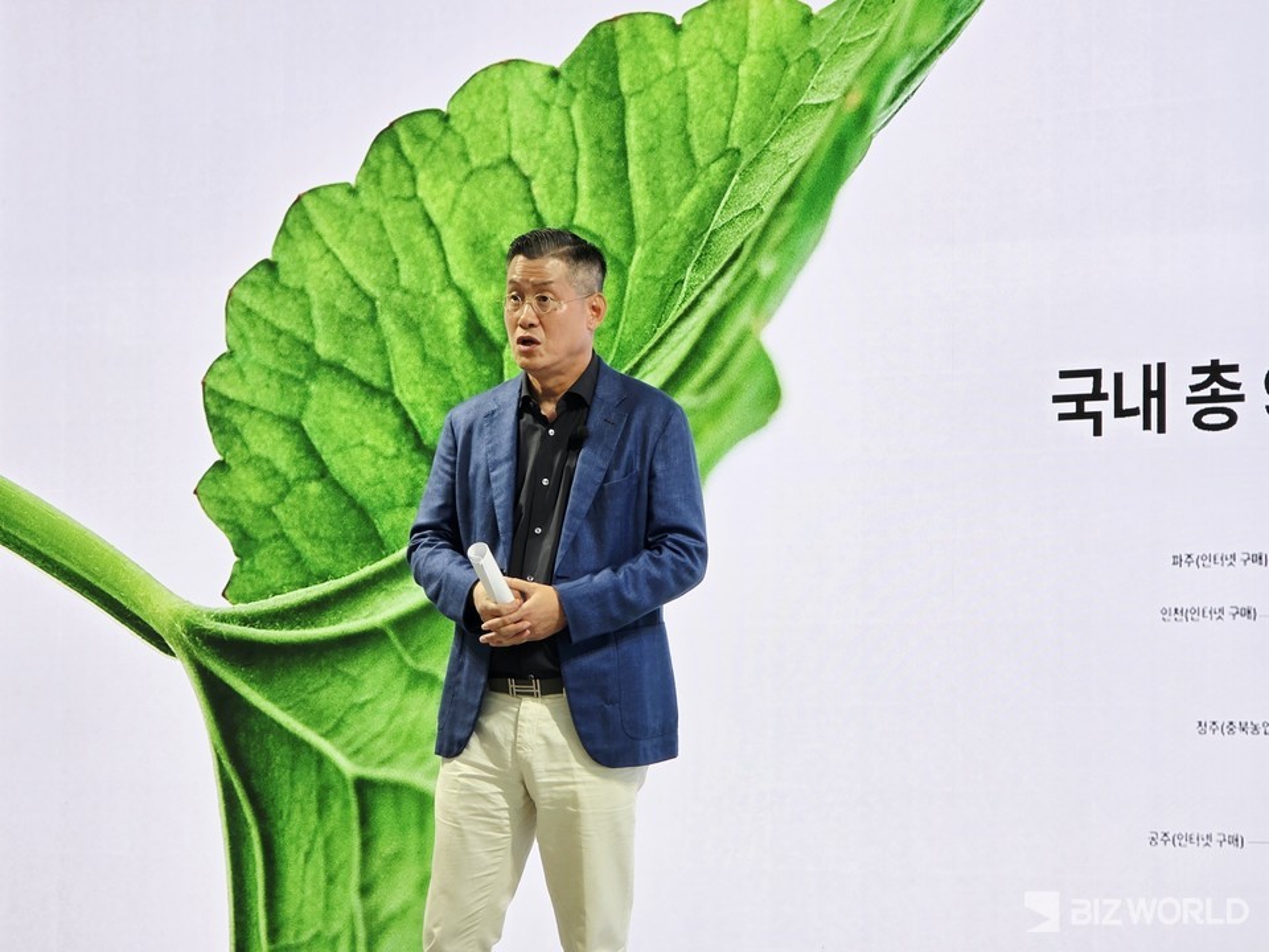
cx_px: 634
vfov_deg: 12.9
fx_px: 4216
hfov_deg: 17.1
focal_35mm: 115
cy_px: 476
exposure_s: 1/120
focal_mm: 18.6
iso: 100
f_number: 3.4
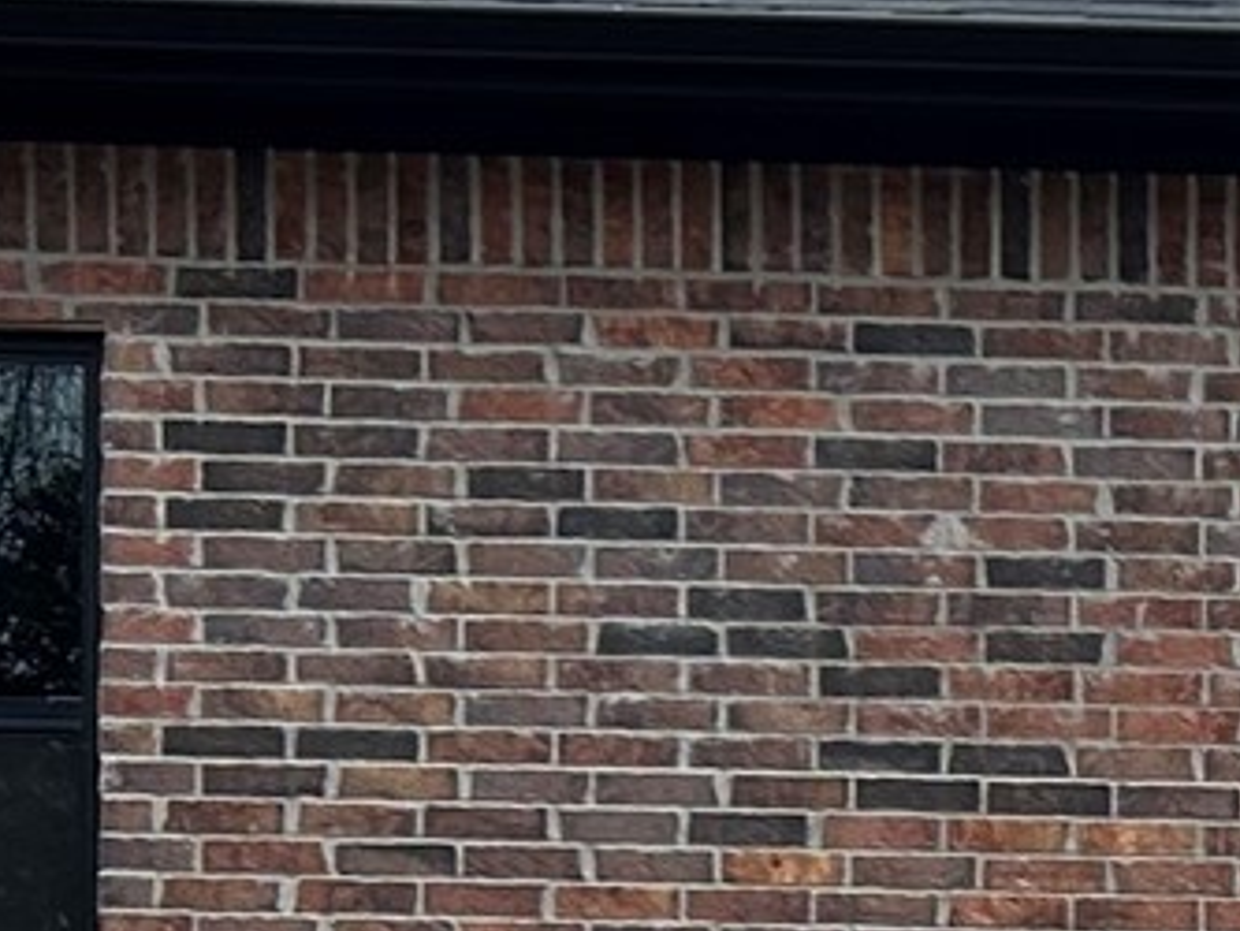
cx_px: 2420
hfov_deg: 11.9
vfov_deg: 9.4
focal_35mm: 150
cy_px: 1706
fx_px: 5375
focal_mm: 5.7
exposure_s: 1/1224
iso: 50
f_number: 1.5
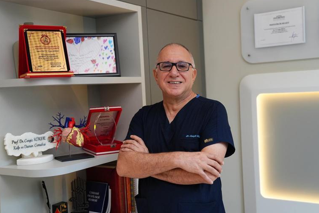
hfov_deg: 42.7
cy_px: 105
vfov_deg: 29.2
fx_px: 408
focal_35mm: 46
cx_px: 162
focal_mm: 45
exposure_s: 1/80
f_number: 2.8
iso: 500
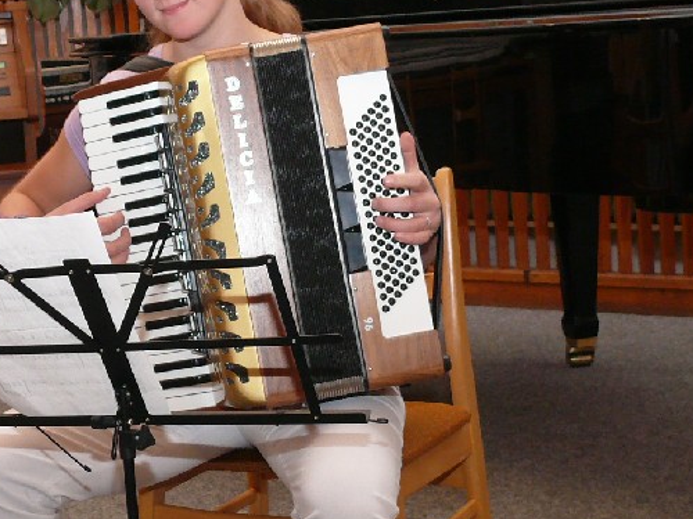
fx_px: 1682
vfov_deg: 17.6
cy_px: 206
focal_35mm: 84
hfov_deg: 23.3
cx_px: 279
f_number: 2.8
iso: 200
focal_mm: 7.4
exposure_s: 1/30
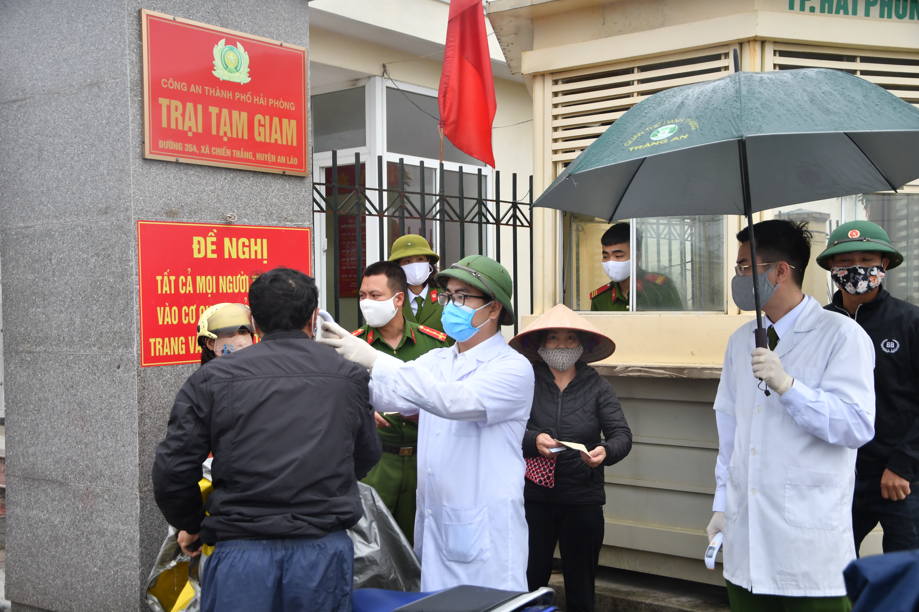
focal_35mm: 45
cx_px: 460
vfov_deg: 29.9
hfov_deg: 43.6
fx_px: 1149
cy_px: 306
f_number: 4.5
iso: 400
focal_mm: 30
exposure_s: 1/200
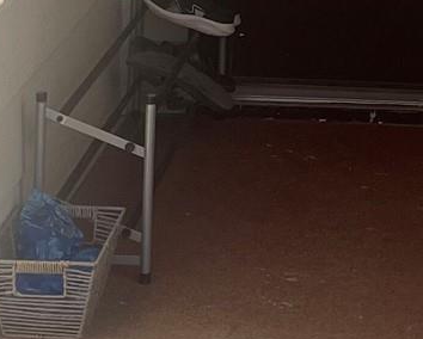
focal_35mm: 141
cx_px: 366
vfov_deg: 9.9
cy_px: -430
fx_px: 1767
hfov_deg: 13.5
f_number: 1.6
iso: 32
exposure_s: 1/2717
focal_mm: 5.1
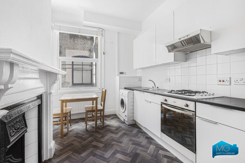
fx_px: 109
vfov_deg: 73.8
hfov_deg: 96.7
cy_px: 82
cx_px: 122
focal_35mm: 16
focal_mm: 16
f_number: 7.1
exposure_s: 1/40
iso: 800
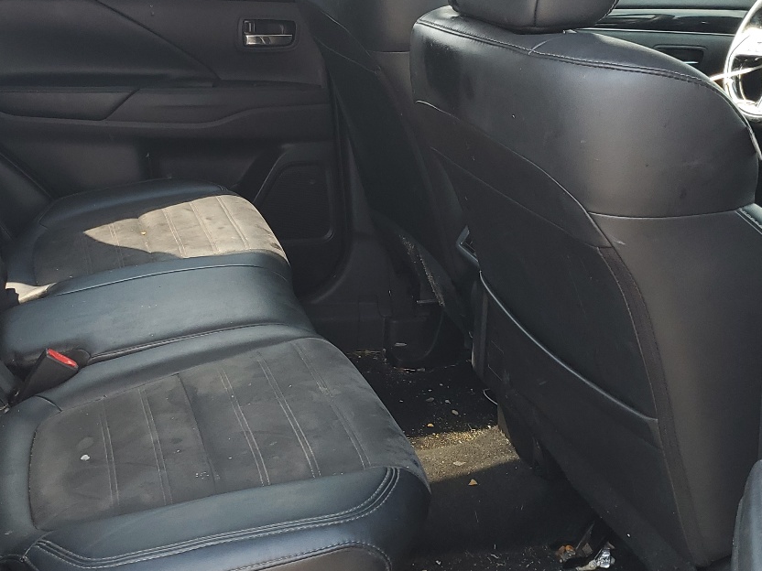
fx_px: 1101
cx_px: 256
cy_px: 220
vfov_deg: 29.0
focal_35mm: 50
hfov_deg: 37.8
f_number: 1.5
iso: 50
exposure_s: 1/227
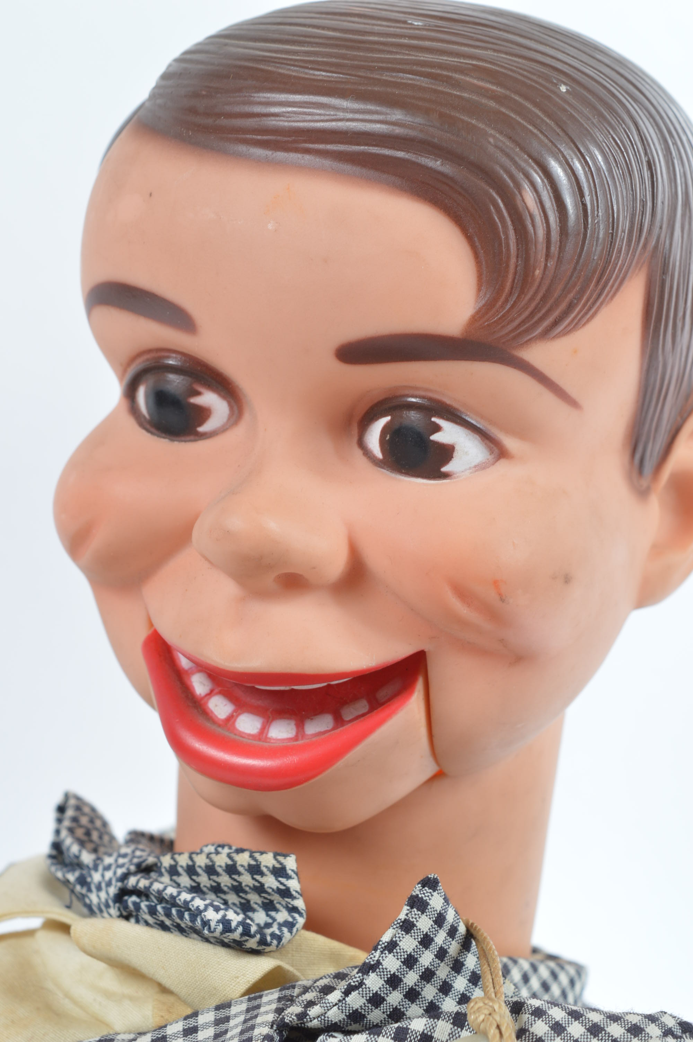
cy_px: 521
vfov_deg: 24.6
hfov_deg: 16.5
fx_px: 2386
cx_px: 346
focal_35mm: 82
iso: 200
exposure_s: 1/125
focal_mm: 55
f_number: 10
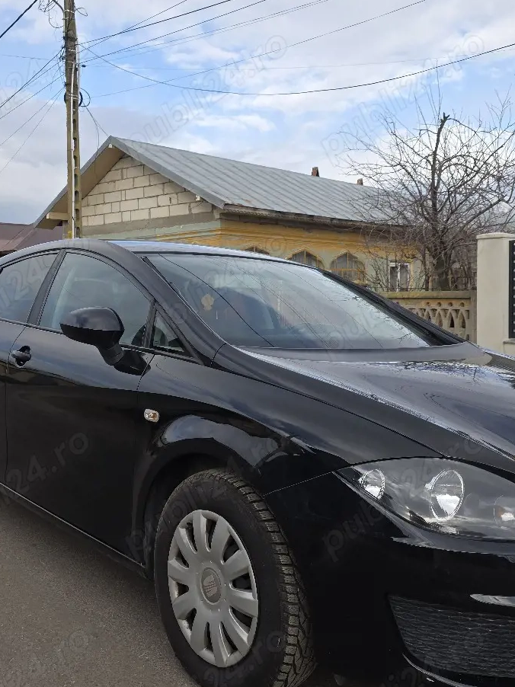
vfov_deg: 53.9
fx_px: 675
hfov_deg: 41.8
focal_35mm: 34
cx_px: 255
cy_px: 324
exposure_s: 1/357
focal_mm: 6.3
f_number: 1.7
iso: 12
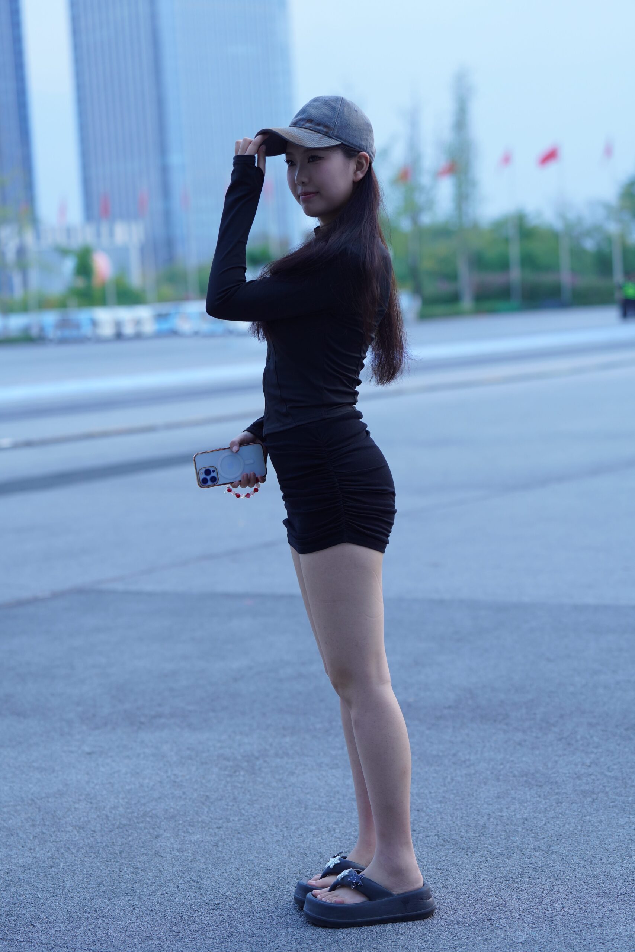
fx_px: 2116
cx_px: 318
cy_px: 476
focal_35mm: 80
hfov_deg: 17.1
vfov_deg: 25.4
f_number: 3.2
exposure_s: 1/320
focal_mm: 80
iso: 400
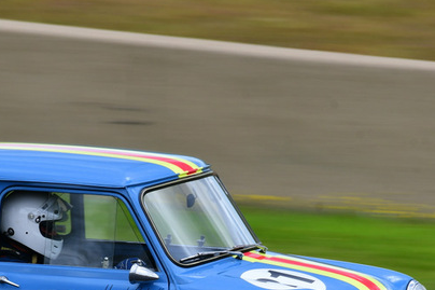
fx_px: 17960
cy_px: 223
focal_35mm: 1487
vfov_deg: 0.9
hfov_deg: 1.4
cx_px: 96
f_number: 11
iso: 160
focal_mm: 500
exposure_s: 1/125
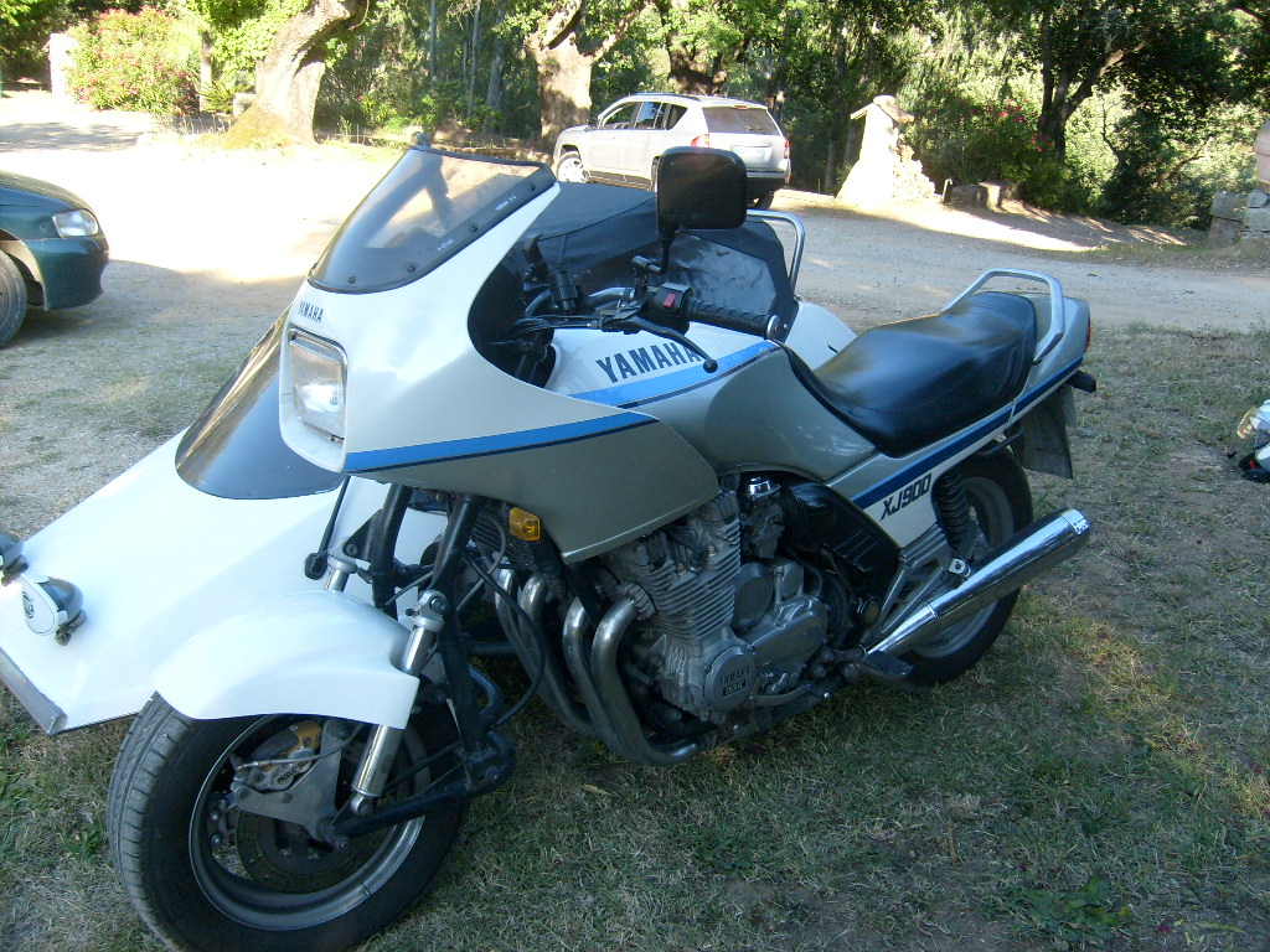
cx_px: 635
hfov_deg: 52.6
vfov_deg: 40.7
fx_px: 1284
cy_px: 476
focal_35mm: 35
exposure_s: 1/250
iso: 80
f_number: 2.8
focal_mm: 5.8
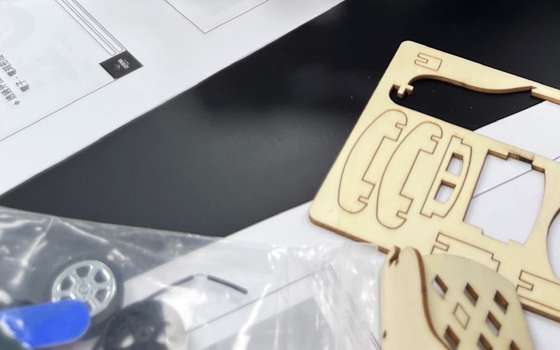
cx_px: 340
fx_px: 885
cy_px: -204
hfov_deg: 35.0
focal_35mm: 58
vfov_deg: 19.1
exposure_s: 1/120
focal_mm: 5.1
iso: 80
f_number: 1.6
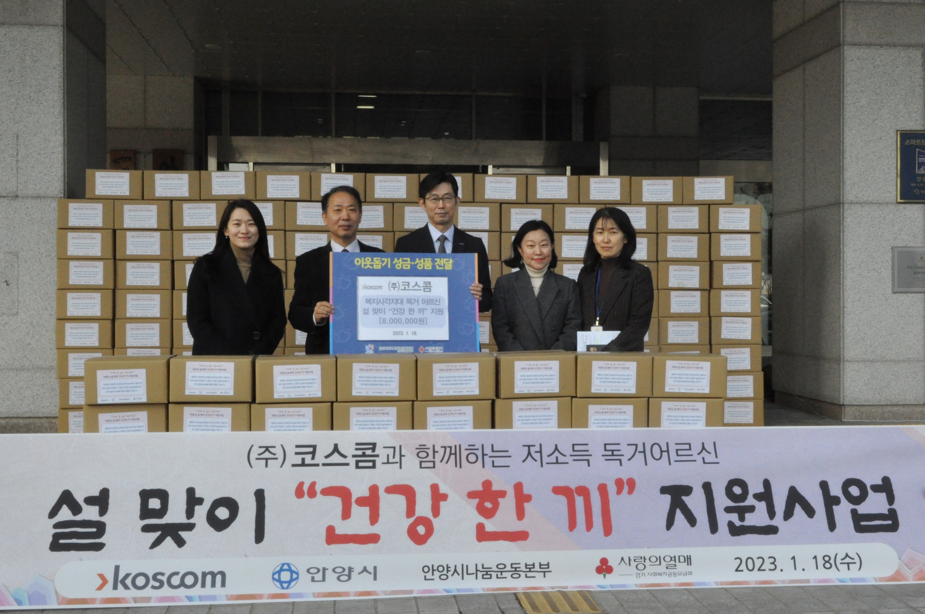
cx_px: 462
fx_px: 885
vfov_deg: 38.3
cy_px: 307
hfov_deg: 55.2
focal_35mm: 34
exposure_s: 1/125
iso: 1600
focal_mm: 23
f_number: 22
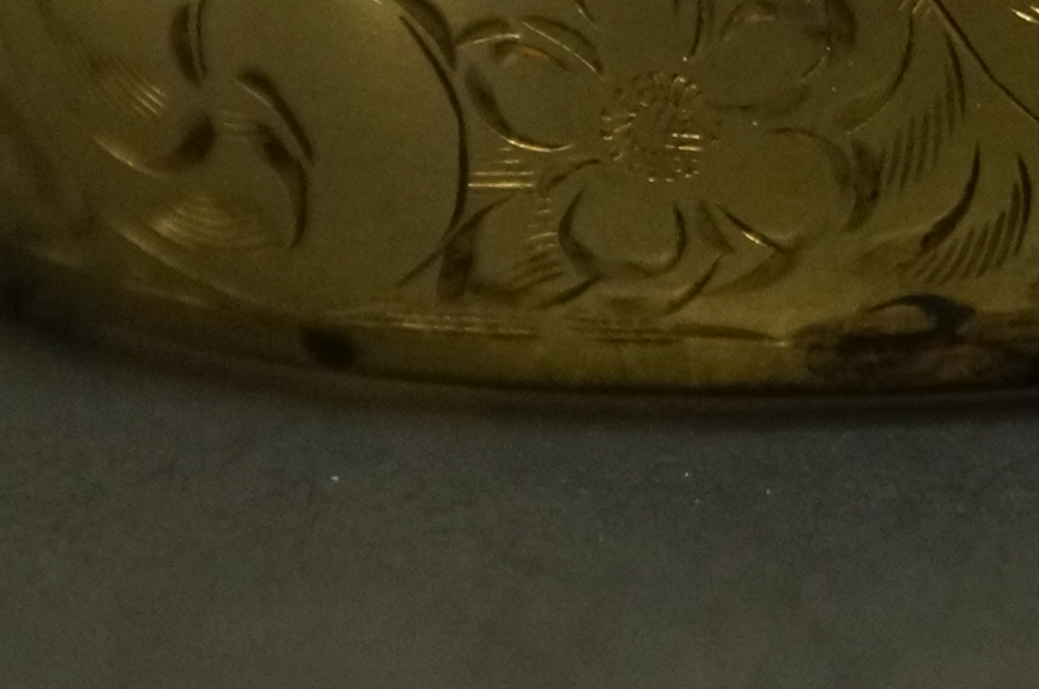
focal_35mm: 224
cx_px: 844
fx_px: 6455
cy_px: -280
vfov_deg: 6.1
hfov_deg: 9.2
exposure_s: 1/80
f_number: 5.6
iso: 2000
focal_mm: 50
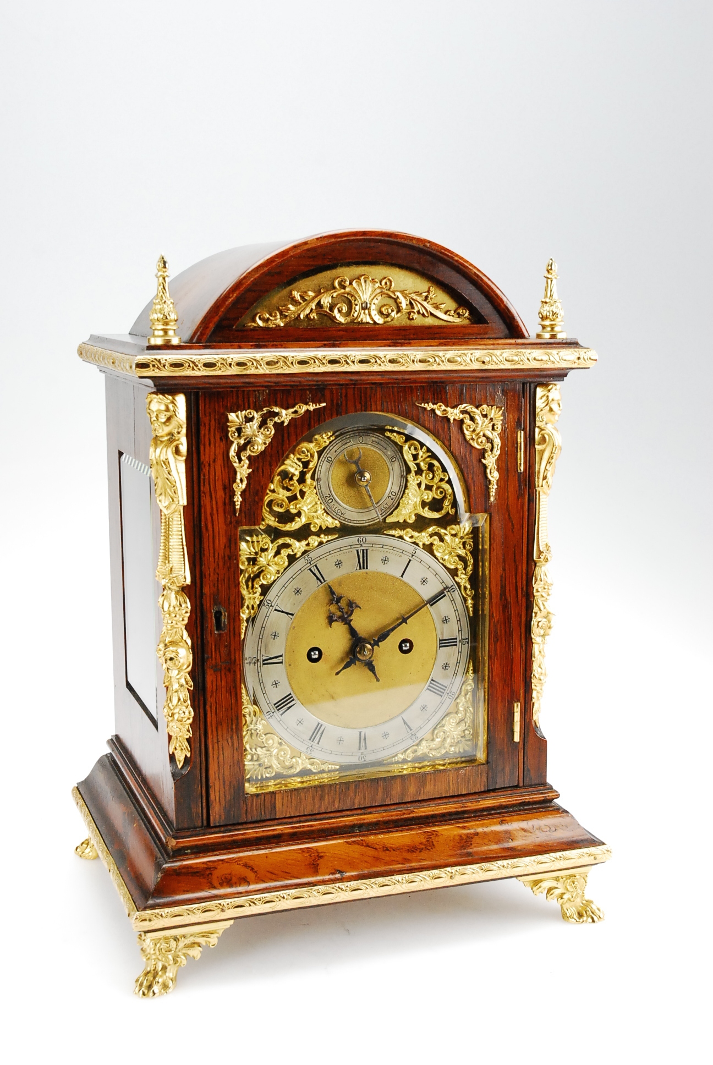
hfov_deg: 26.6
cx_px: 356
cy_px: 532
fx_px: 1511
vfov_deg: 38.8
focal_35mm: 51
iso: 1250
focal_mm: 34
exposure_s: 1/400
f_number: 10
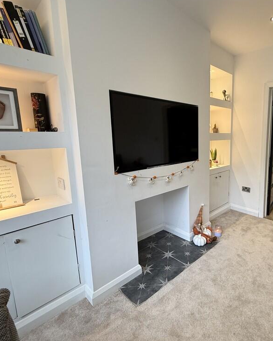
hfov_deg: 68.1
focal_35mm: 19
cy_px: 164
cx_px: 190
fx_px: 192
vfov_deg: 83.2
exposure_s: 1/100
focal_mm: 2.22
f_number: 2.2
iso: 100
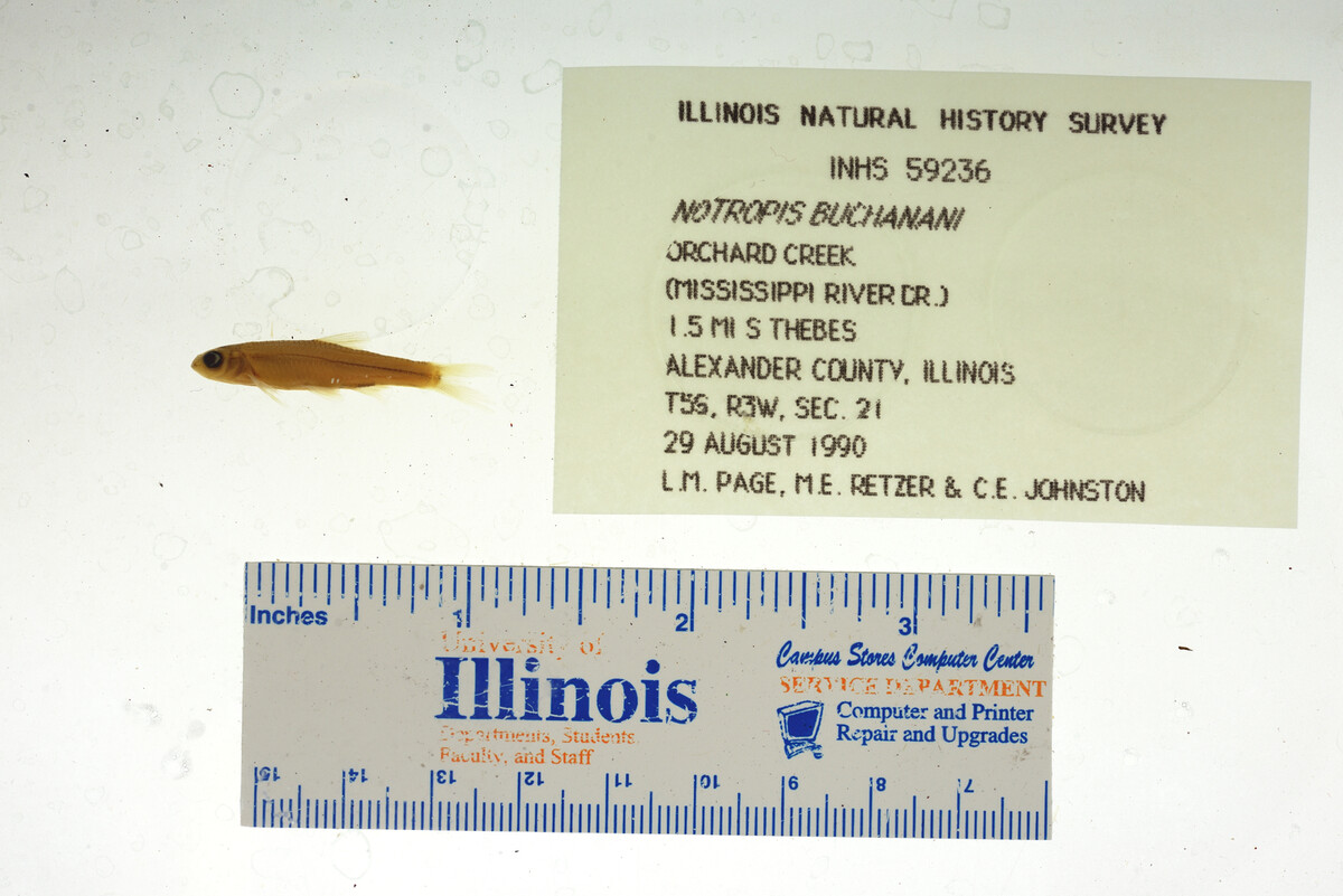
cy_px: 448
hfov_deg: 33.4
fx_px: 2239
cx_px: 672
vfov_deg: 22.6
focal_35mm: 60
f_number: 10
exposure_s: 1/200
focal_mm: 60
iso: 100
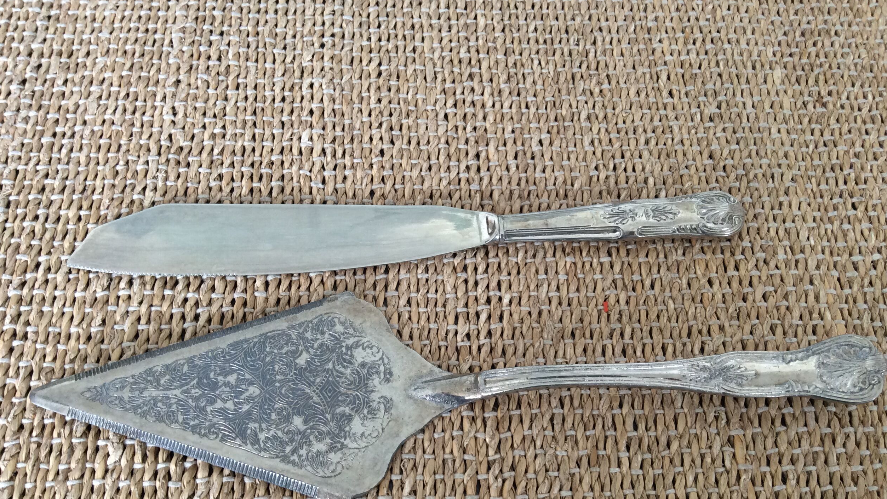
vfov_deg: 32.7
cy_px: 298
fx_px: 847
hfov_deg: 55.3
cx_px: 446
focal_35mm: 36
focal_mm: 3.3
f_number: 2.4
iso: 80
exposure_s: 1/25
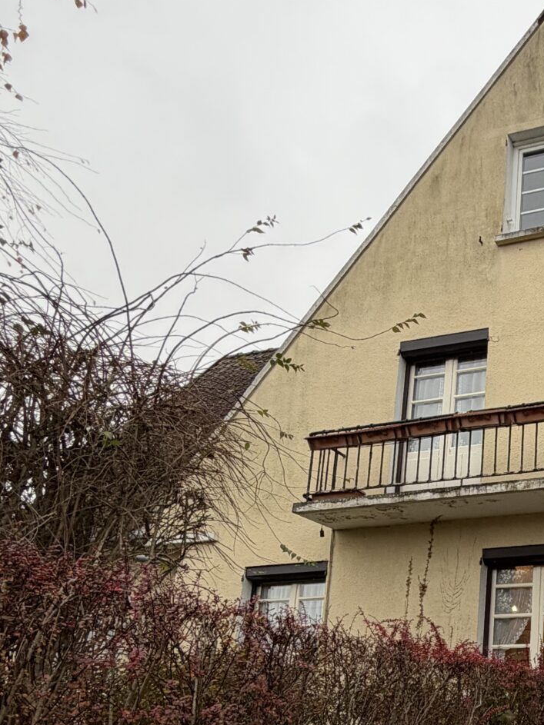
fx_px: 796
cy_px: 579
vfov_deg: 46.4
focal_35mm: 38
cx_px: 639
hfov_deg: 31.9
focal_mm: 2.22
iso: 50
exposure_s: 1/121
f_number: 2.2
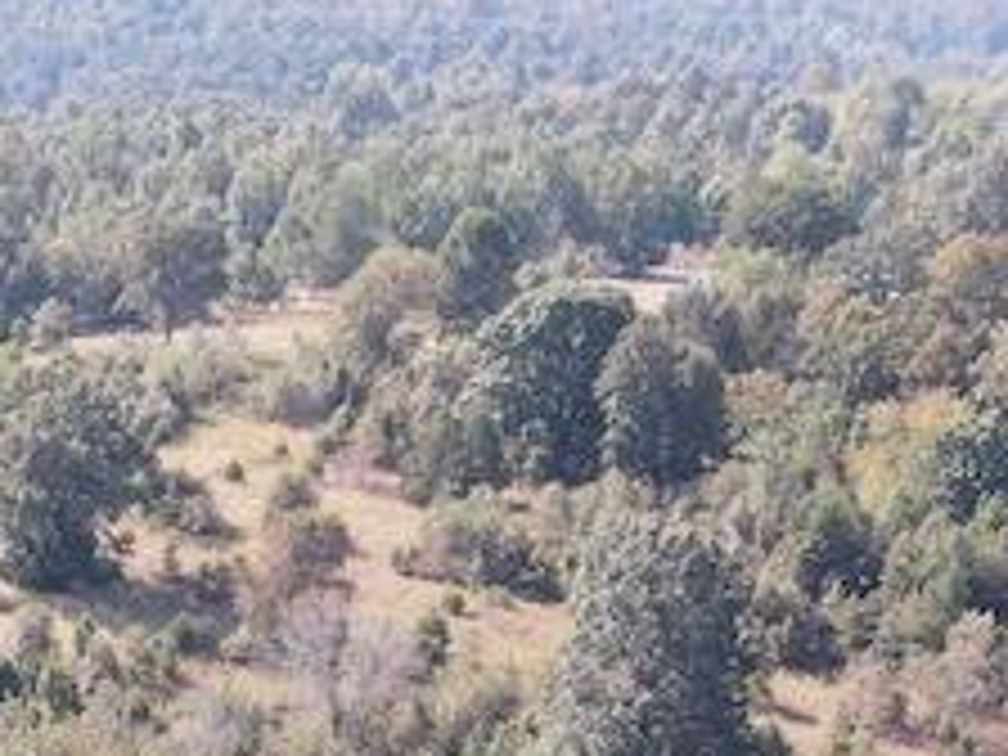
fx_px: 3116
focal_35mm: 107
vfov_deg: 12.0
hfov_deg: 16.8
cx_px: -486
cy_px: 1606
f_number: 2.8
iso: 170
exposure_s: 1/15
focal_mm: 4.5
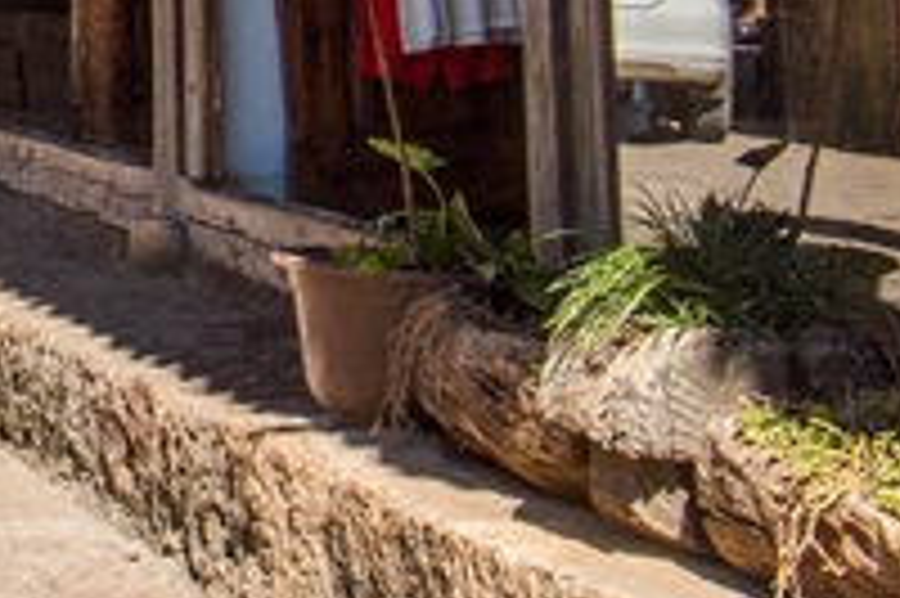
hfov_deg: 11.0
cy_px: -690
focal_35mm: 173
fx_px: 4321
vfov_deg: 7.5
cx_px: -824
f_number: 20
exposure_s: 1/100
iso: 100
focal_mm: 32
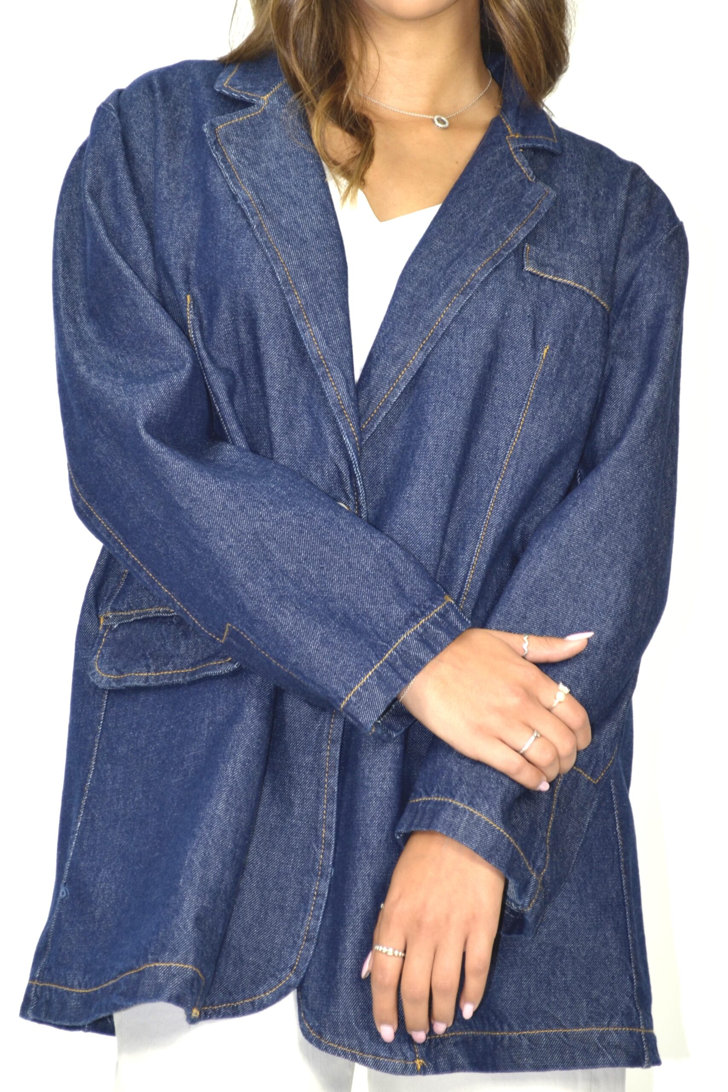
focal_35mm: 82
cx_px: 364
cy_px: 546
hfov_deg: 16.6
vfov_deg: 24.6
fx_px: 2502
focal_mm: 55
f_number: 5.6
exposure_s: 1/30
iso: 400
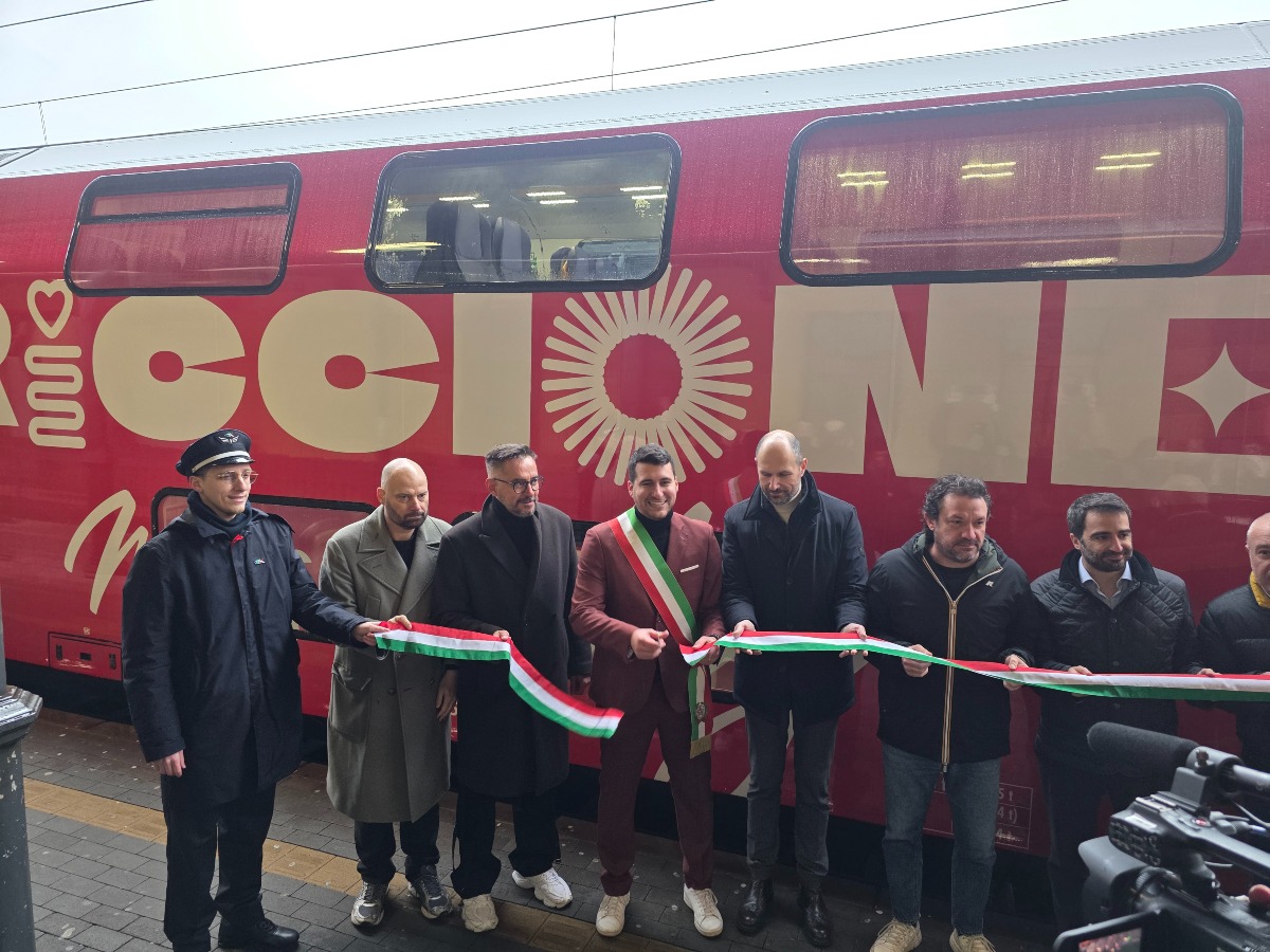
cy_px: 476
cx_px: 635
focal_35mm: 23
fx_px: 844
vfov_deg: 58.9
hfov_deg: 73.9
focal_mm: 6.3
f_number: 1.7
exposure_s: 1/100
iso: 250
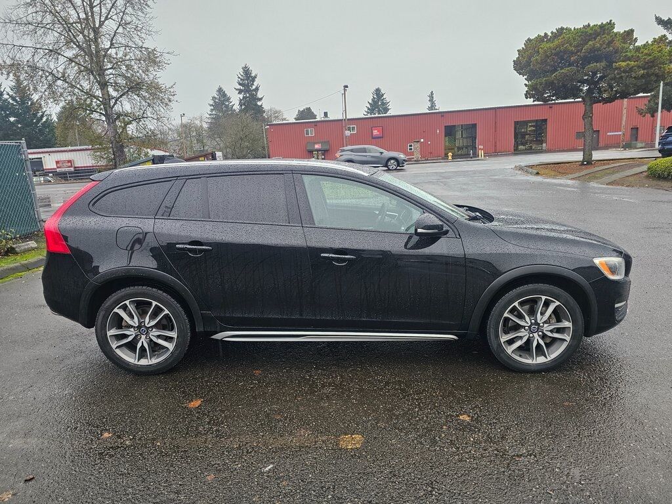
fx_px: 446
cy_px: 252
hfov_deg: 73.9
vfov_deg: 58.9
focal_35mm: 23
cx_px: 336
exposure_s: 1/180
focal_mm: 6.3
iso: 160
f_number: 1.7
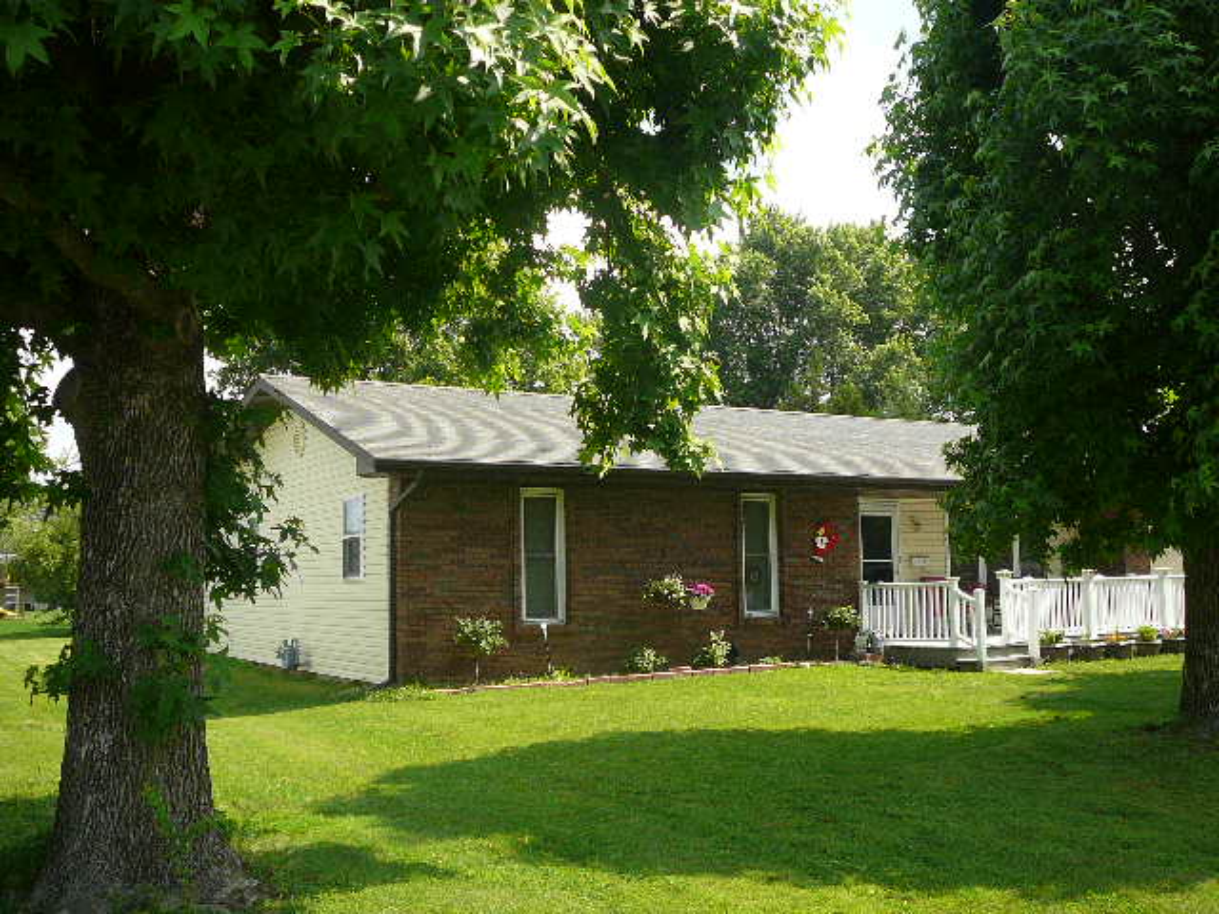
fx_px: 1233
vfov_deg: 40.7
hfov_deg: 52.6
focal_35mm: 35
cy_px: 457
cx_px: 610
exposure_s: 1/640
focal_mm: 5.2
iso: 80
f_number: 2.8
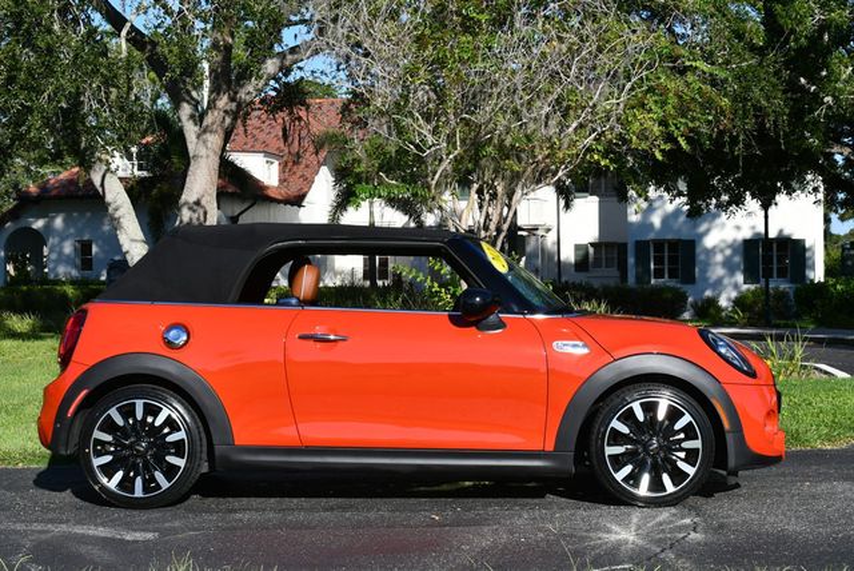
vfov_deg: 21.3
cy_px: 286
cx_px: 427
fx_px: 1520
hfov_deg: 31.4
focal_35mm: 64
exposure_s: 1/320
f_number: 9
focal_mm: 32
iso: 100
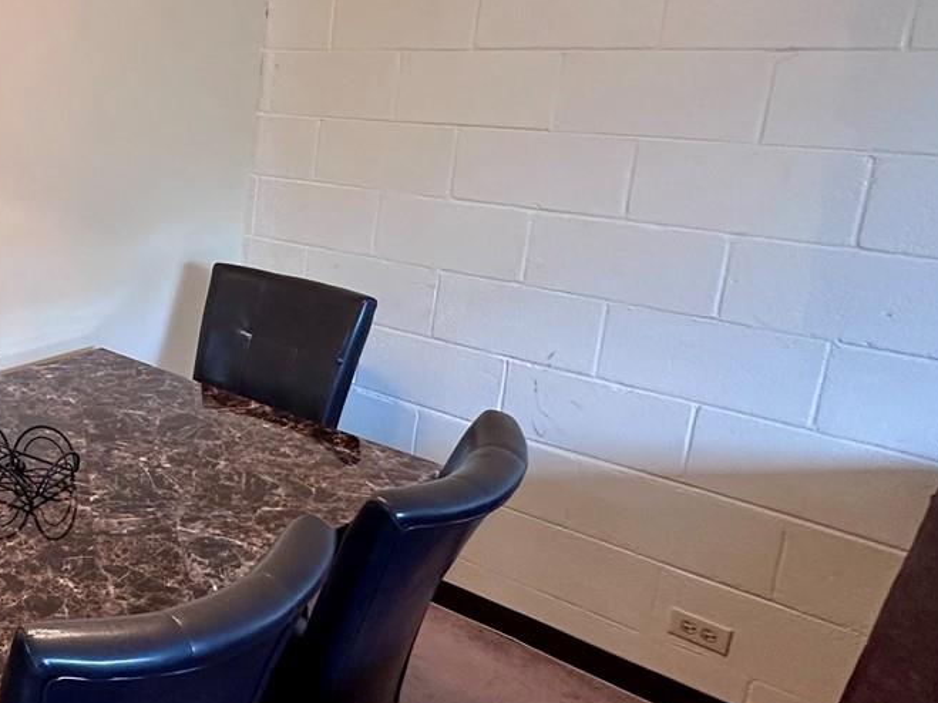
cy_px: 258
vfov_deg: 41.4
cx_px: -67
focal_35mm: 34
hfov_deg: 43.3
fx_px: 921
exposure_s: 1/60
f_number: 2.2
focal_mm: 2.22
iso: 200
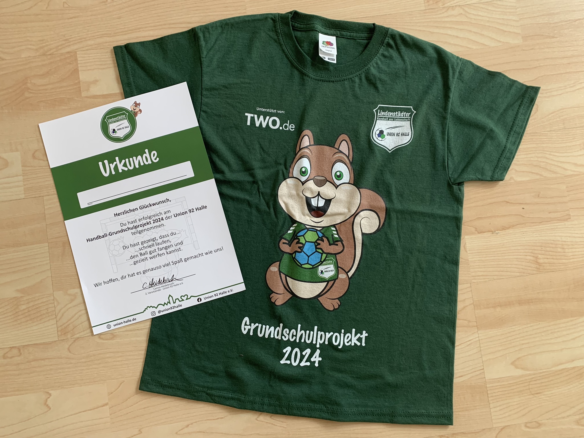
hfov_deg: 67.3
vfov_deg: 53.1
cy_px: 219
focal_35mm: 26
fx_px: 439
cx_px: 292
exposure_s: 1/70
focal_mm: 4.25
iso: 100
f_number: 1.8
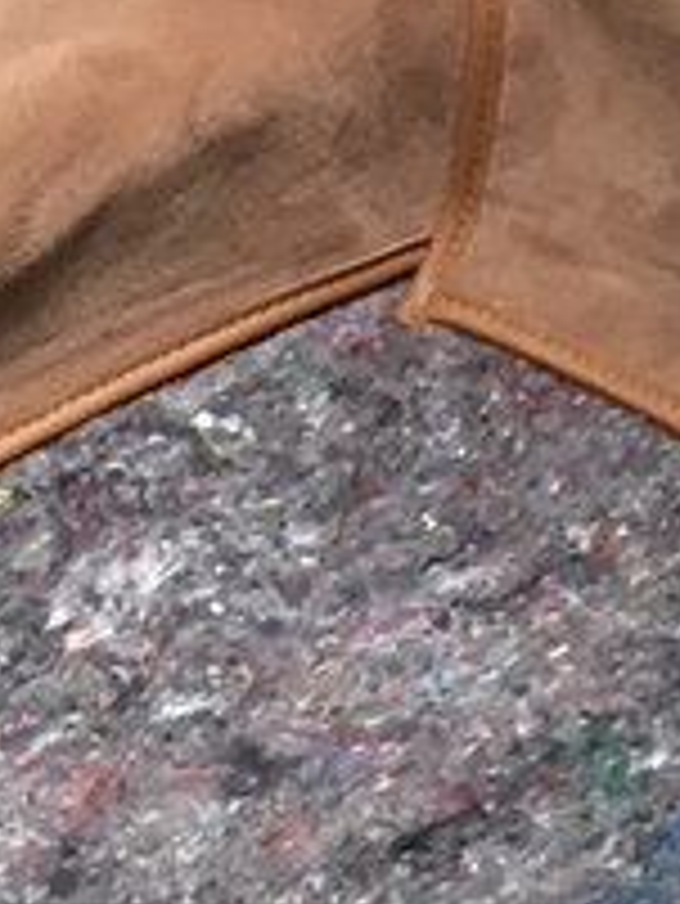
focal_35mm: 197
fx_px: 5154
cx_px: 189
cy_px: -555
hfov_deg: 7.5
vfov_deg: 9.7
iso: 100
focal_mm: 4.15
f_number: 2.2
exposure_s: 1/33
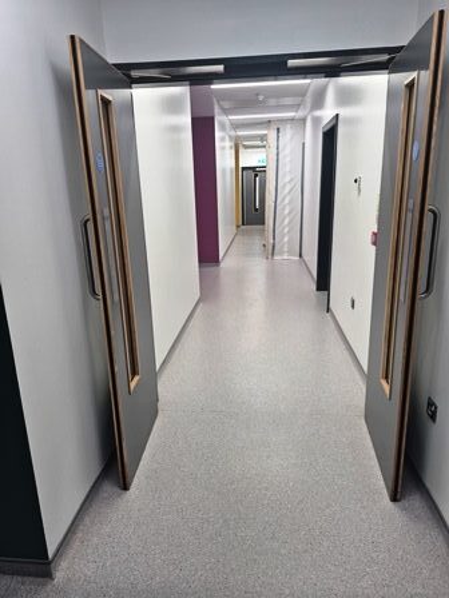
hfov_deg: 58.9
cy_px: 299
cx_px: 224
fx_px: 398
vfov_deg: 73.9
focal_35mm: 23
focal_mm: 5.4
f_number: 1.8
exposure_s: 1/100
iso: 80
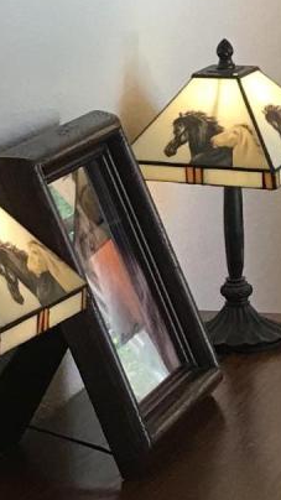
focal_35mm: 151
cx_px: 235
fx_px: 2002
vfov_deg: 14.2
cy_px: 95
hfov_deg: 8.0
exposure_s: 1/24
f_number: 1.8
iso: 32
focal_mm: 3.99
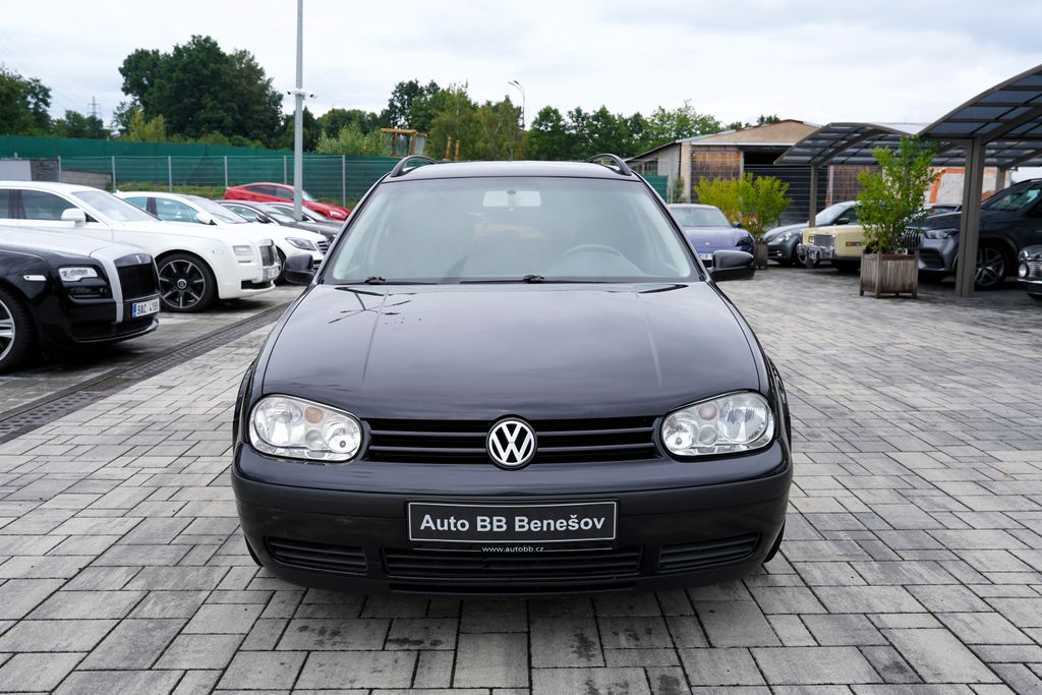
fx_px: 868
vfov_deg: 43.6
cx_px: 521
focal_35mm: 30
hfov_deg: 61.9
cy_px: 348
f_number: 6.3
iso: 100
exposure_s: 1/200
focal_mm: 30
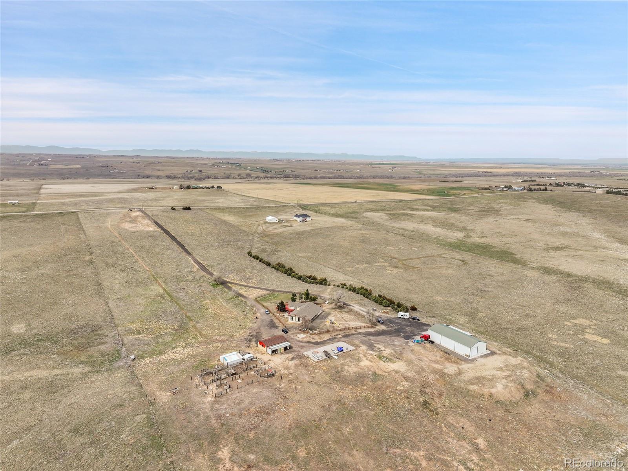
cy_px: 236
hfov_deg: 71.6
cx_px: 314
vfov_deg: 56.8
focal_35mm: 24
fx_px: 435
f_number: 8
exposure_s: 1/320
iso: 100
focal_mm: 12.29
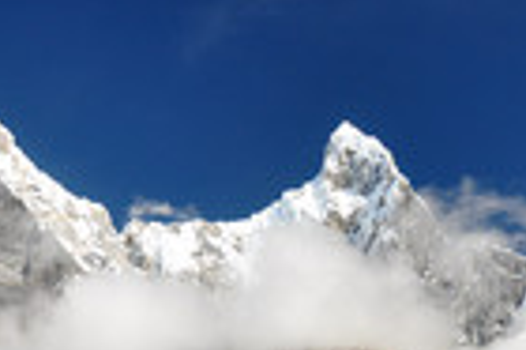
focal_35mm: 77
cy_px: 485
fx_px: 1124
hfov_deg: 26.2
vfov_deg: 16.5
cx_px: 357
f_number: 7.1
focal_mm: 18
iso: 320
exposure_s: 1/200
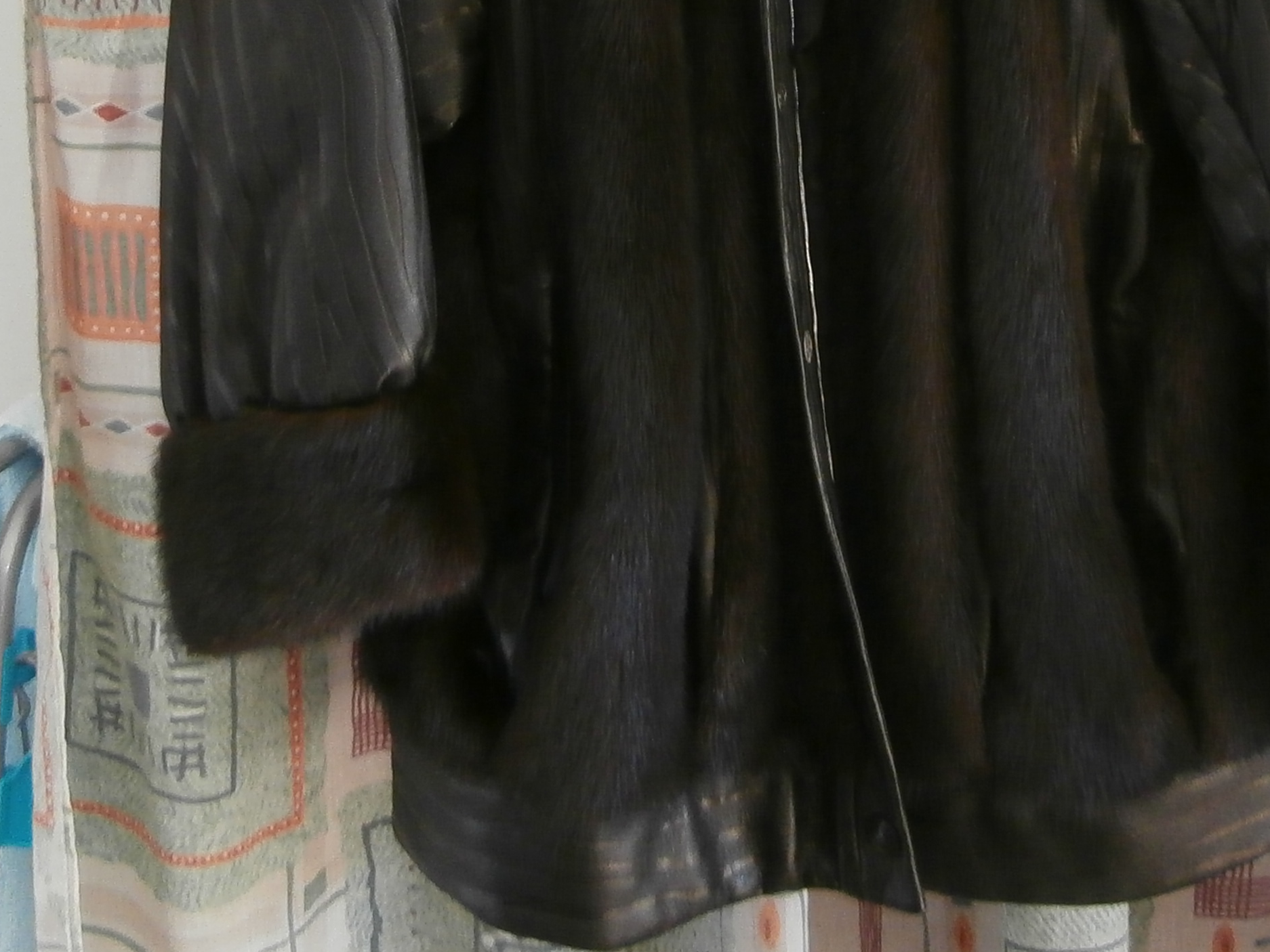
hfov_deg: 32.6
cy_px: -65
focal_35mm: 59
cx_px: 724
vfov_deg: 23.5
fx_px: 2165
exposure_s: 1/30
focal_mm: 4.2
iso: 200
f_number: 3
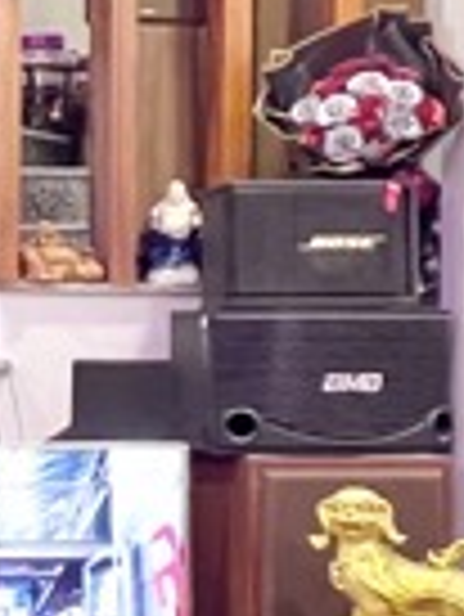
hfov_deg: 13.2
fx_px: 1731
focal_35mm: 97
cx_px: -459
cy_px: 333
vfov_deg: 20.2
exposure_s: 1/34
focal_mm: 1.57
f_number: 1.8
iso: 800
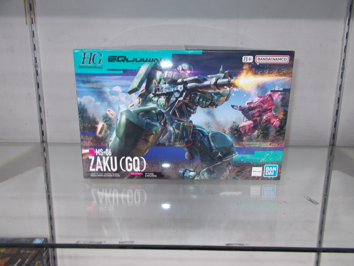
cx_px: 177
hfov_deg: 67.3
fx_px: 266
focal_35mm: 26
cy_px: 133
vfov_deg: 53.1
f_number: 3.2
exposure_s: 1/25
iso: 200
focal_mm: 4.6
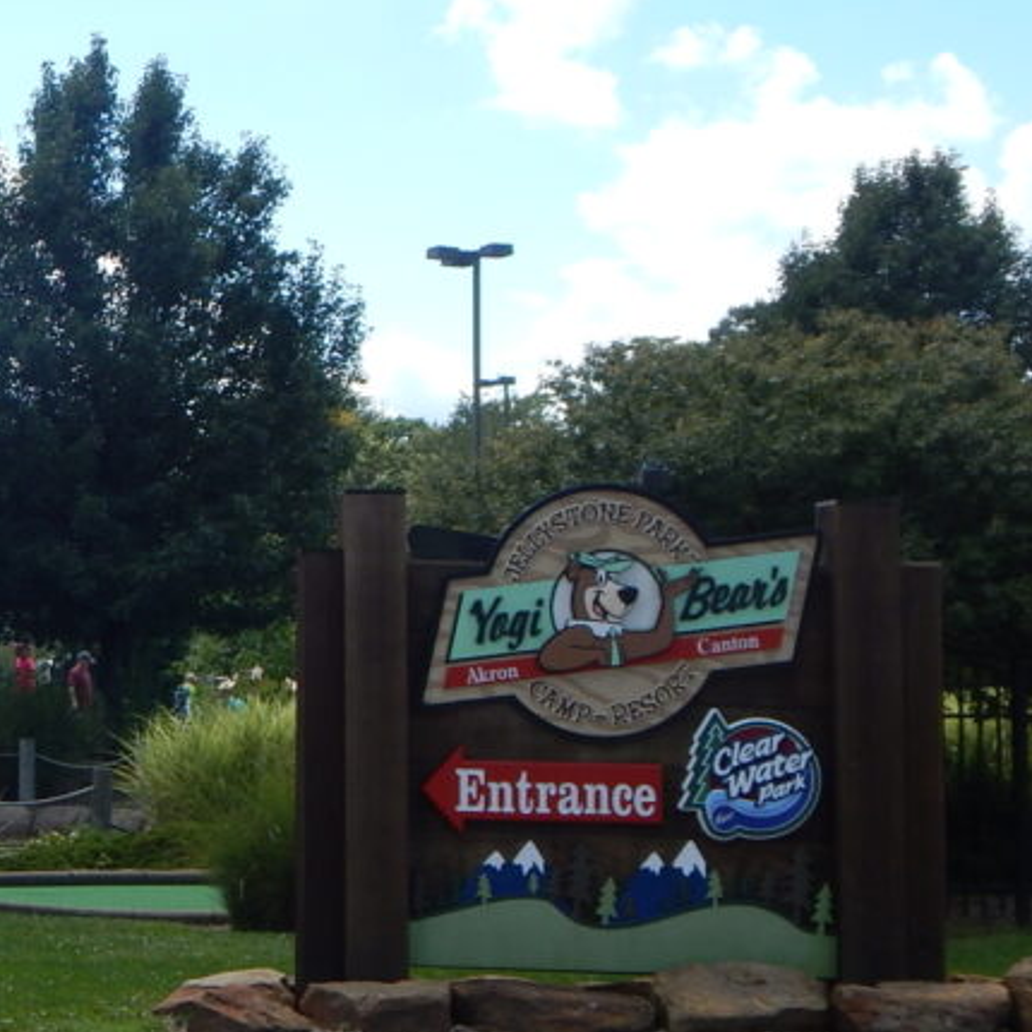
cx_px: -156
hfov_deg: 20.5
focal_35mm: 80
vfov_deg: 21.6
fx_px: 2698
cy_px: 398
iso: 125
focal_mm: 6.8
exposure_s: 1/1250
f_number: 3.4
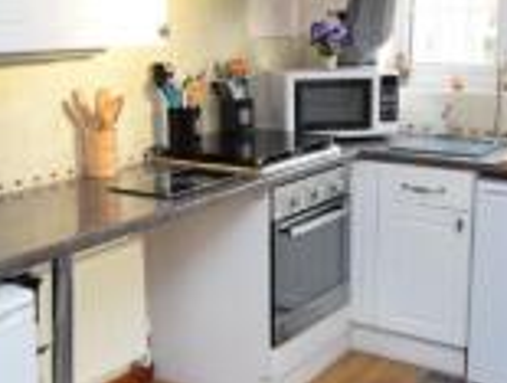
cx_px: 252
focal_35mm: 53
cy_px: 175
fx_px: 778
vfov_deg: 27.6
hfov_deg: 36.1
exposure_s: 1/60
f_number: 4
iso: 720
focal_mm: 12
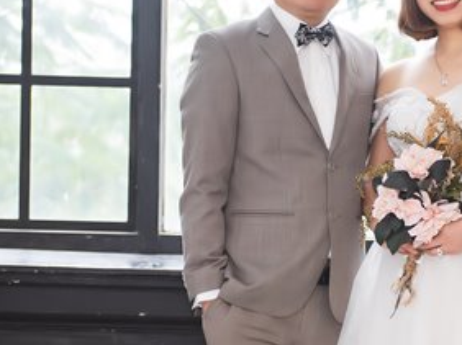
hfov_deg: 11.3
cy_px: 287
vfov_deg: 8.5
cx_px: 349
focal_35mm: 174
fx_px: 2320
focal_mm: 60
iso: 400
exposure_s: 1/160
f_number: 2.8
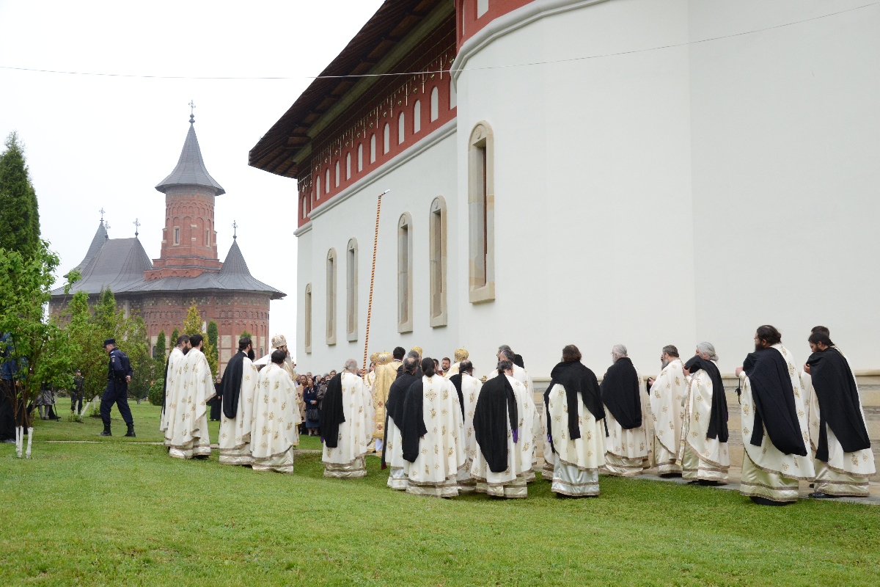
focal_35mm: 39
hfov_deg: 49.6
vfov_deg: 34.2
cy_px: 294
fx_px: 953
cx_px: 440
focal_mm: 26
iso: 1000
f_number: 8
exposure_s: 1/200
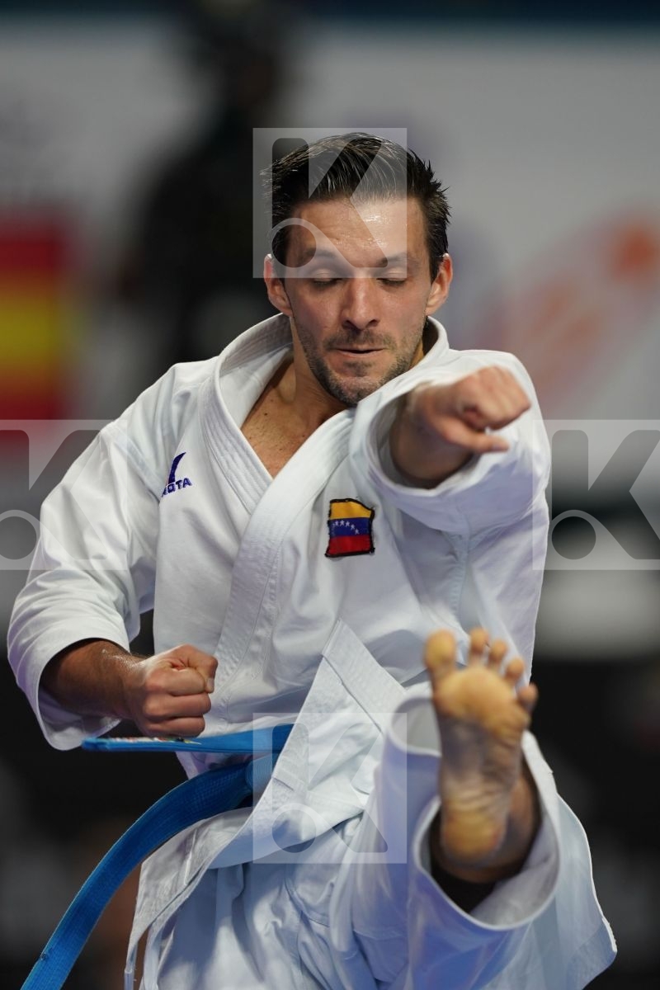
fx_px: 16499
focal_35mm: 600
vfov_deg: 3.4
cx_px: 330
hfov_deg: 2.3
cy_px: 495
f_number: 2.8
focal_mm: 400
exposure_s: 1/500
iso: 800
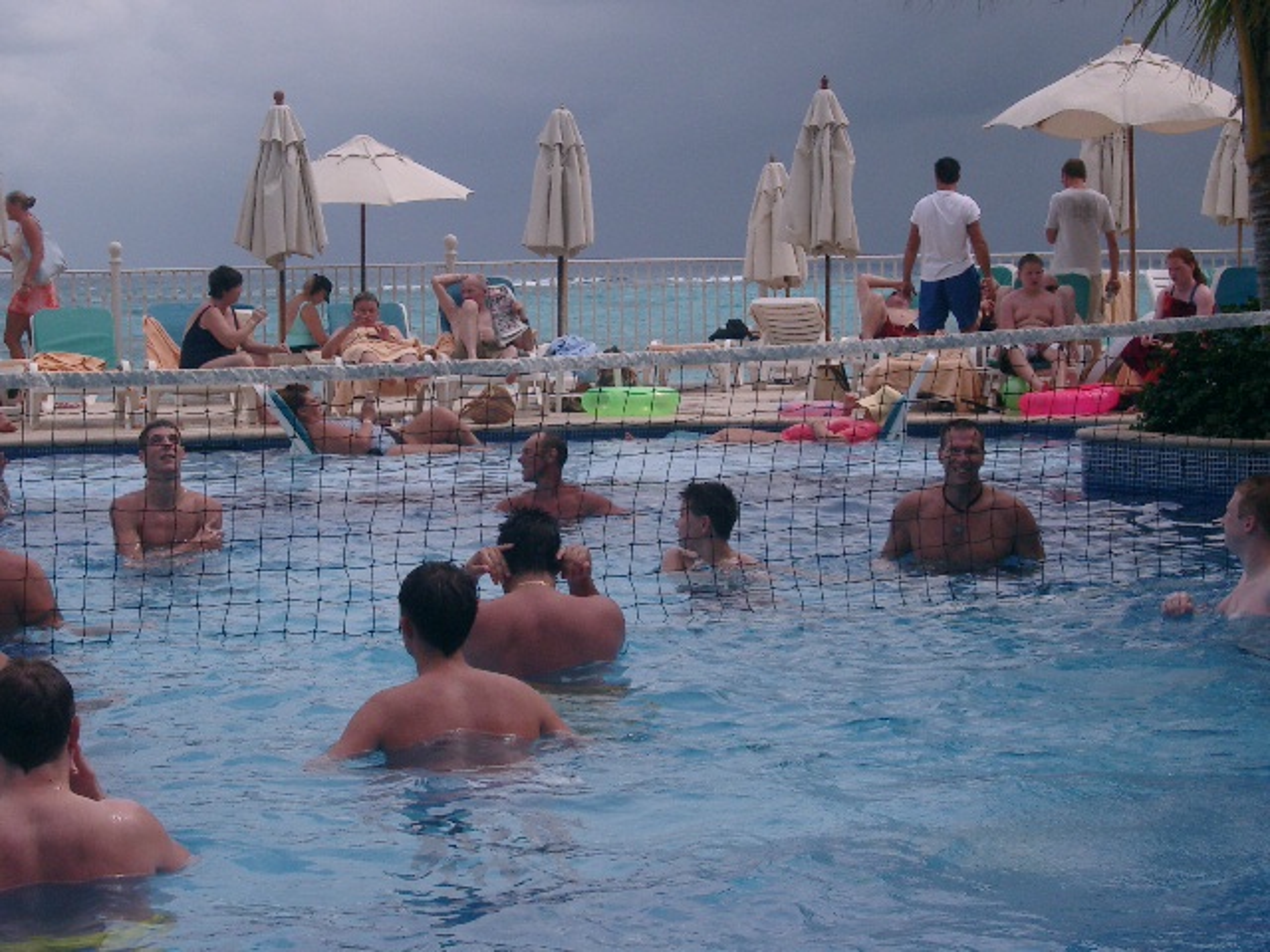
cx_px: 635
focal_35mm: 87
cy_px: 476
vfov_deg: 17.0
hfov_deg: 22.5
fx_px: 3192
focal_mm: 17.7
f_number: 8
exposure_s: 1/640
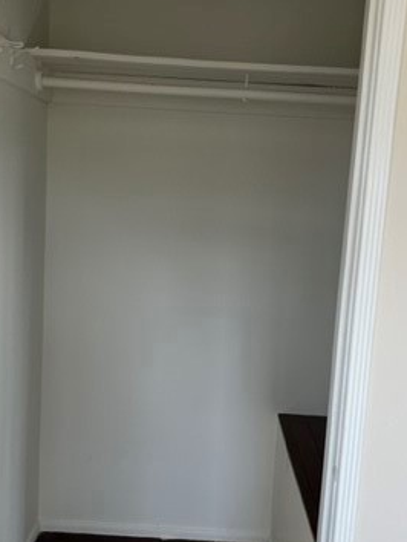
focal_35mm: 47
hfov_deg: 30.9
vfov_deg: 40.4
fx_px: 736
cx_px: 202
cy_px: 294
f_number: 1.6
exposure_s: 1/120
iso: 50
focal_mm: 5.1
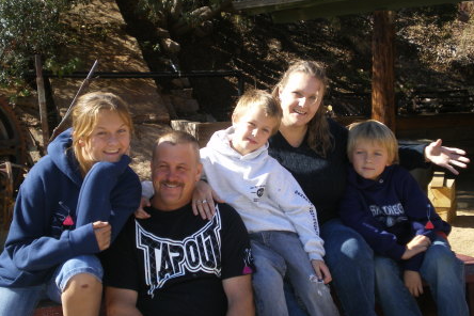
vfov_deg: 23.0
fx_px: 777
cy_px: 148
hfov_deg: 33.9
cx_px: 239
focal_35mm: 59
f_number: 3.9
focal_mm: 9.3
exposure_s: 1/250
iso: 80
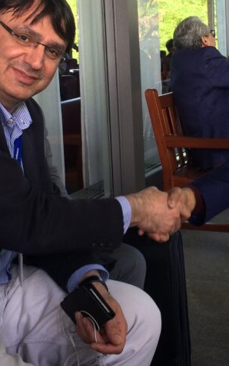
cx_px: 157
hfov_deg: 19.6
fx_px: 659
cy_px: 96
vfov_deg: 30.6
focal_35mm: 66
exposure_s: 1/100
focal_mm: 4.15
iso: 50
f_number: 2.2
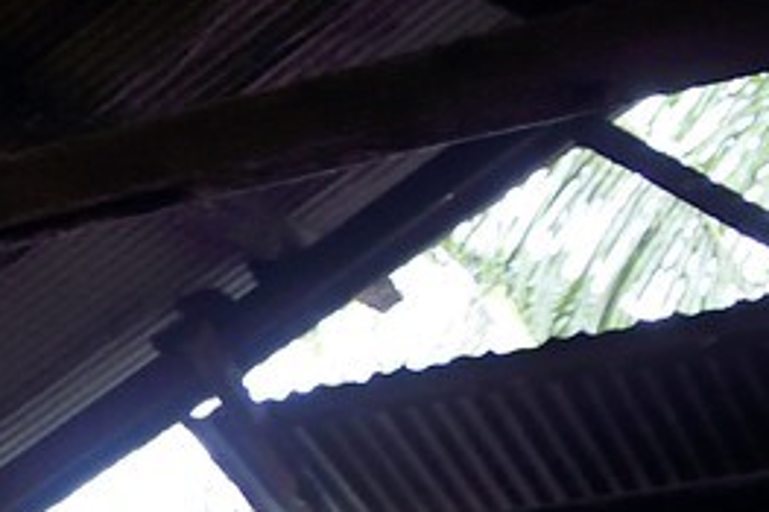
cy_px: 1188
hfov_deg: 10.8
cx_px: -1360
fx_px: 3117
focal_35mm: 146
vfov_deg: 8.6
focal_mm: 24
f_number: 5.6
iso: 1600
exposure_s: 1/80
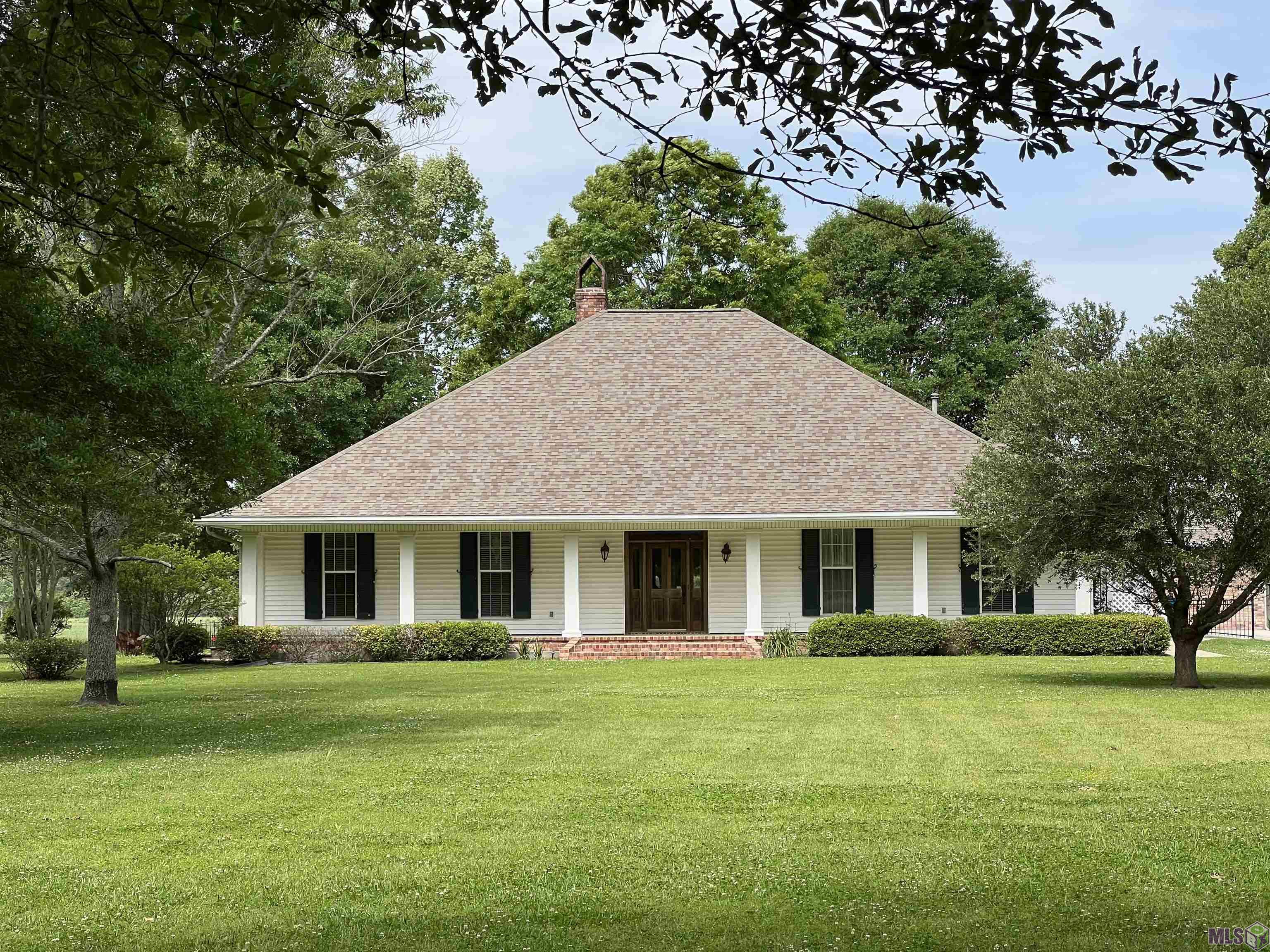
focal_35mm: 77
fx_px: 2825
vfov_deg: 19.1
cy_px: 476
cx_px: 635
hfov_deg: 25.3
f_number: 2.8
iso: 32
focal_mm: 9
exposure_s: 1/481
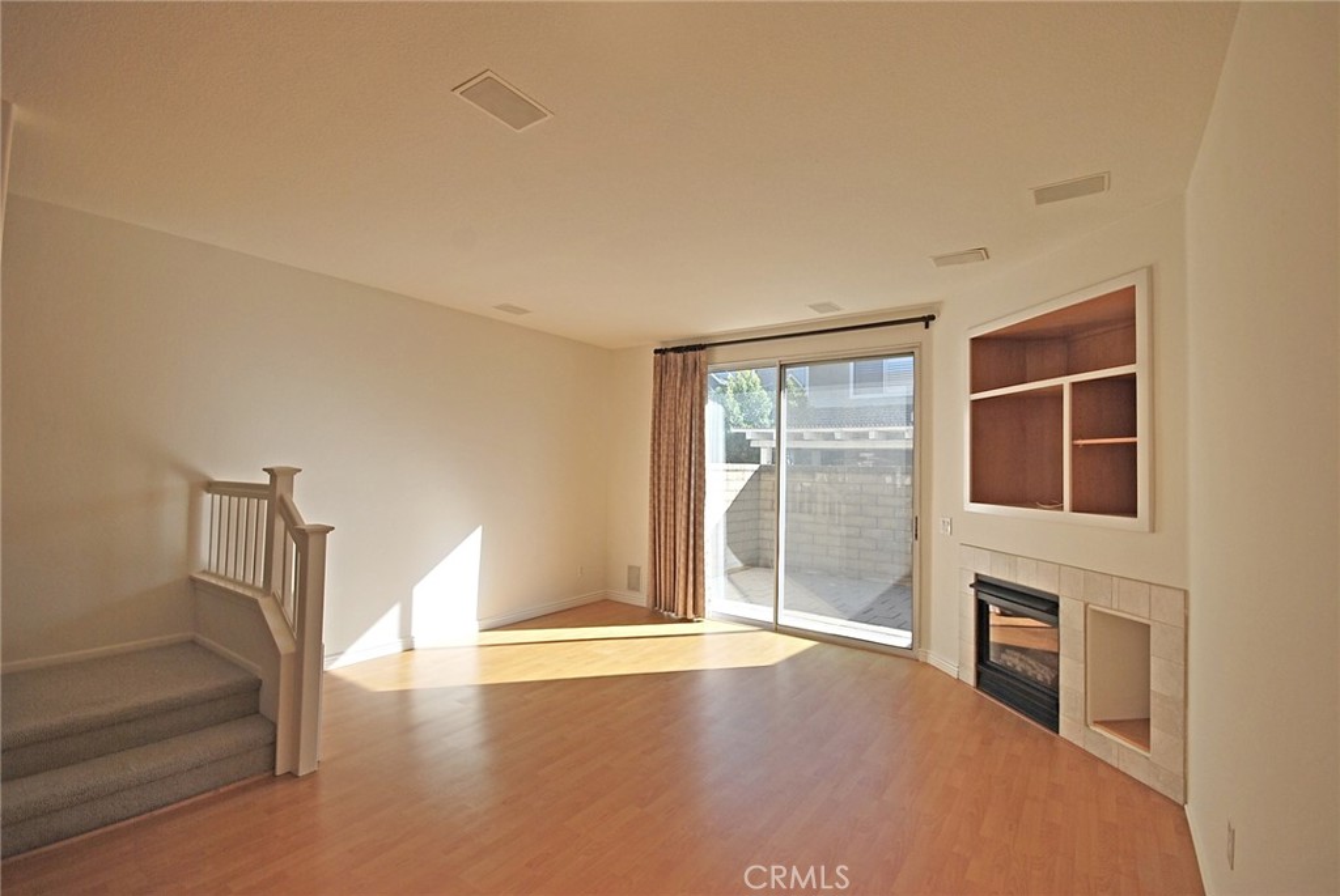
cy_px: 448
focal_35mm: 15
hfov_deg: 100.3
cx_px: 670
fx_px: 559
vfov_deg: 77.5
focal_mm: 10
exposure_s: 1/160
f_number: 6.3
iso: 100
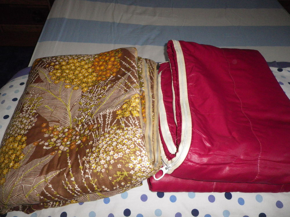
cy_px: 108
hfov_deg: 63.4
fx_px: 235
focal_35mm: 28
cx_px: 145
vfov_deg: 49.7
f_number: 2.6
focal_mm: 4.9
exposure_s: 1/60
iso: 400
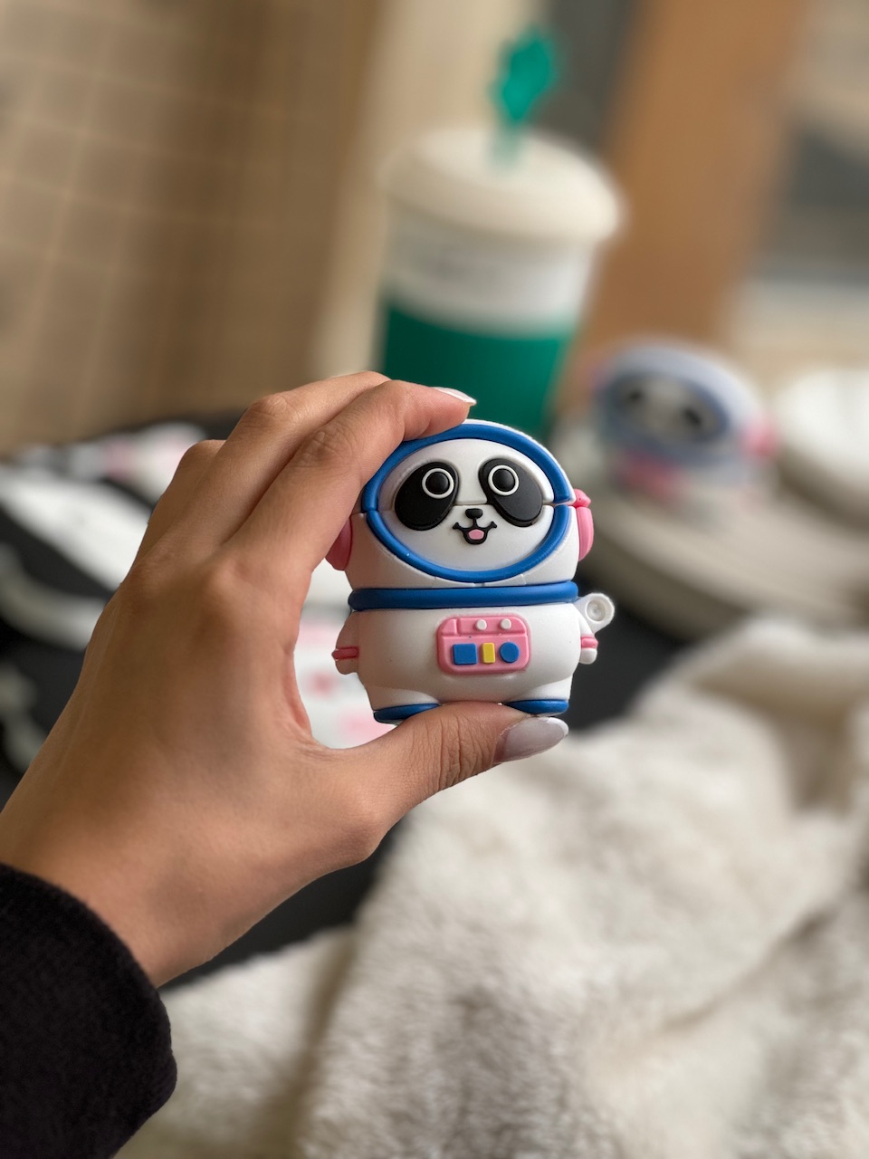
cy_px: 580
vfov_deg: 25.3
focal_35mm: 77
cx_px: 434
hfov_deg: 19.1
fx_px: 2577
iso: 125
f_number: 2.8
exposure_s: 1/99
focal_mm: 9
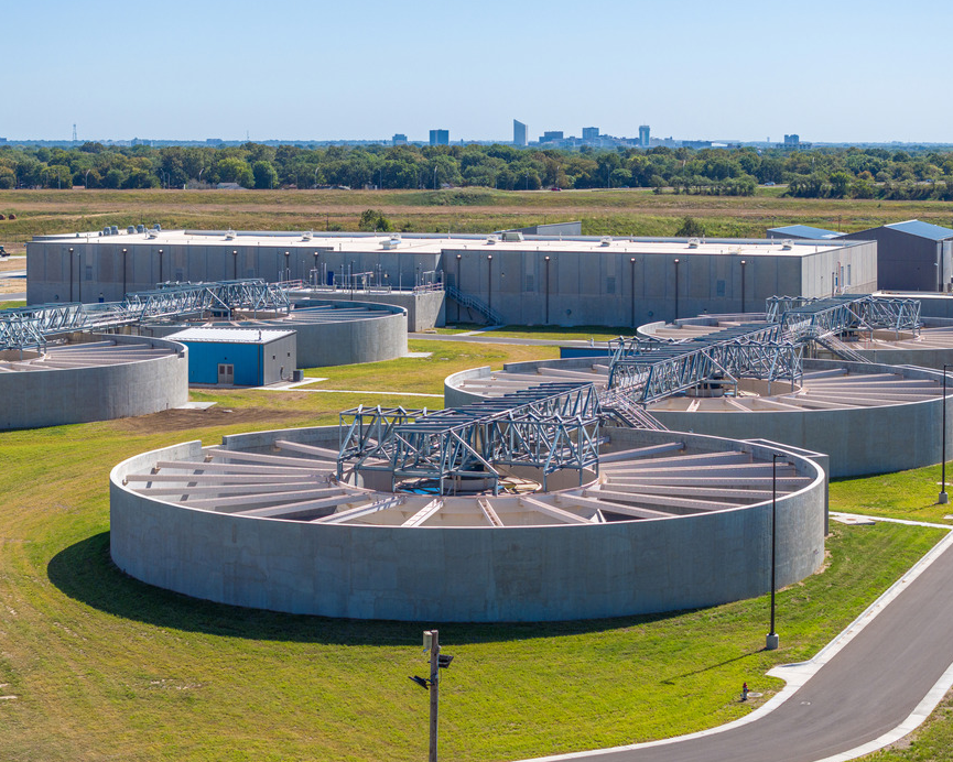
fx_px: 2228
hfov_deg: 24.1
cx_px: 494
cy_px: 379
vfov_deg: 19.4
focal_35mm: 79
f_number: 2.8
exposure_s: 1/240
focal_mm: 19.35
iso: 100
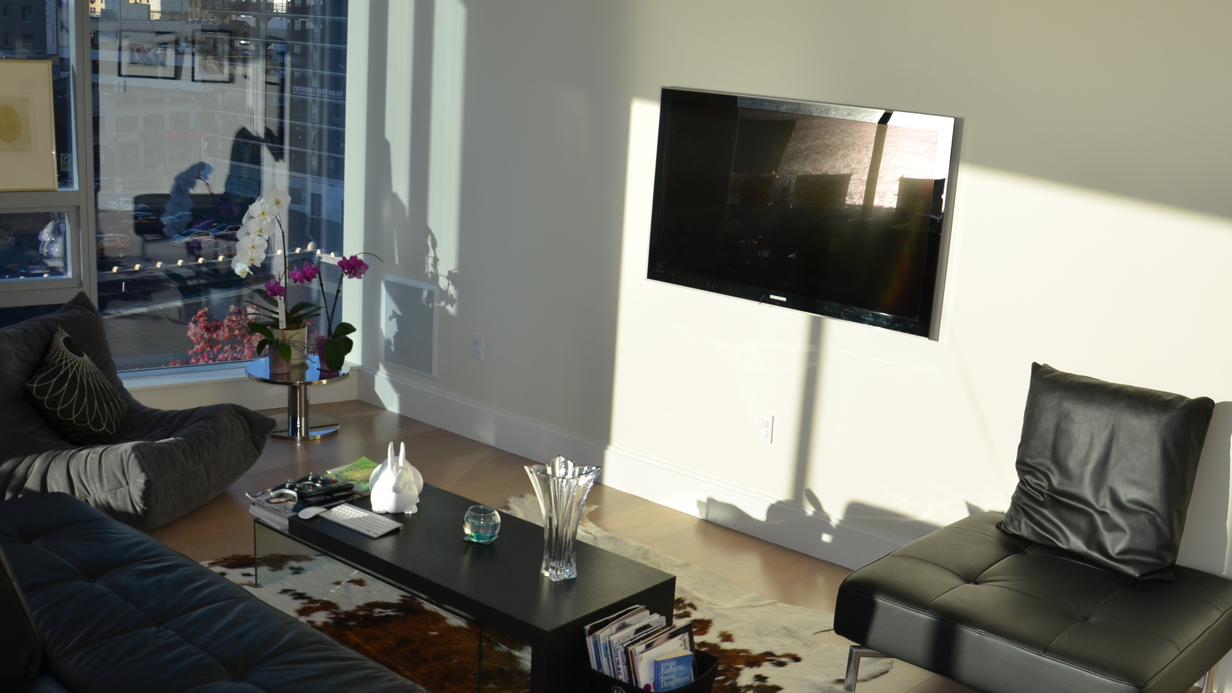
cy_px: 396
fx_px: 1339
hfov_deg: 49.4
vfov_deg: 29.0
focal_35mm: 41
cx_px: 642
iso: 110
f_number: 4
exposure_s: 1/250
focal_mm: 18
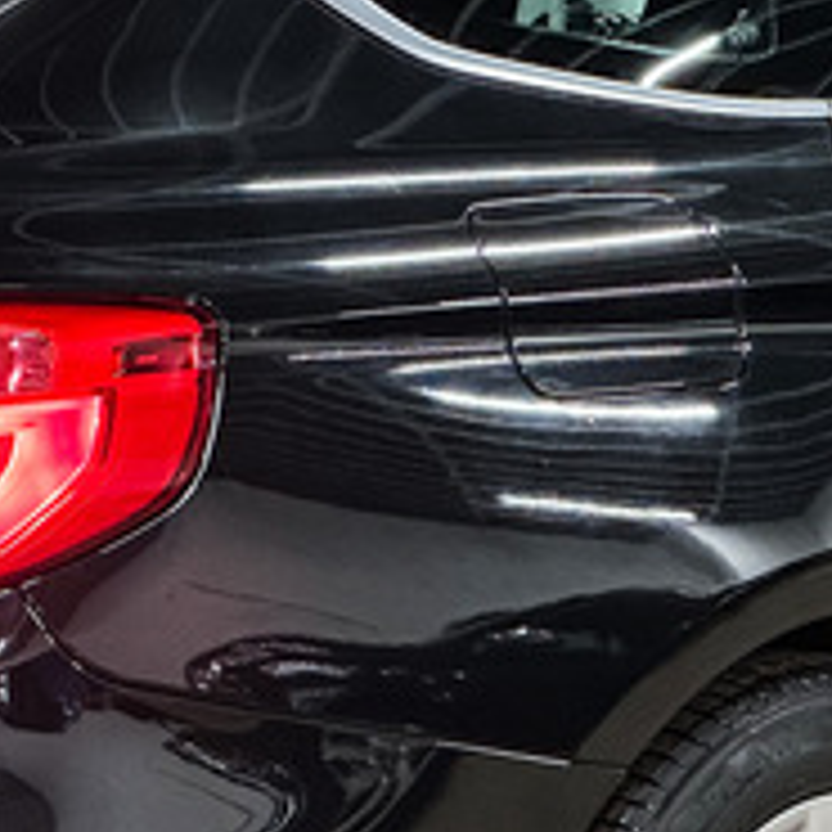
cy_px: 562
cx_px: -144
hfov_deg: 7.9
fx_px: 6010
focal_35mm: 221
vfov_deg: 7.9
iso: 800
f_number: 2.8
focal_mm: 9
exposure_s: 1/35
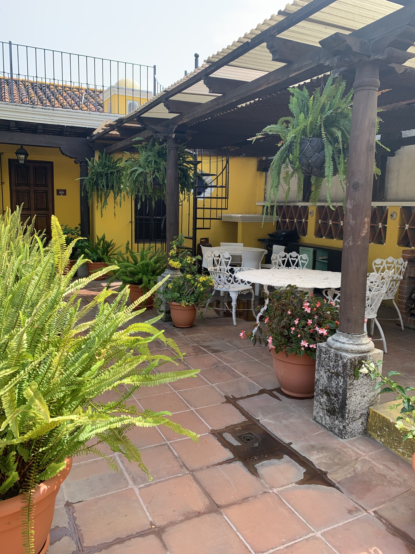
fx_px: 416
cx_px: 208
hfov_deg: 53.1
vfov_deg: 67.3
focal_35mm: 26
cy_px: 277
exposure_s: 1/369
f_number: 1.8
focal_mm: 4.25
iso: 25
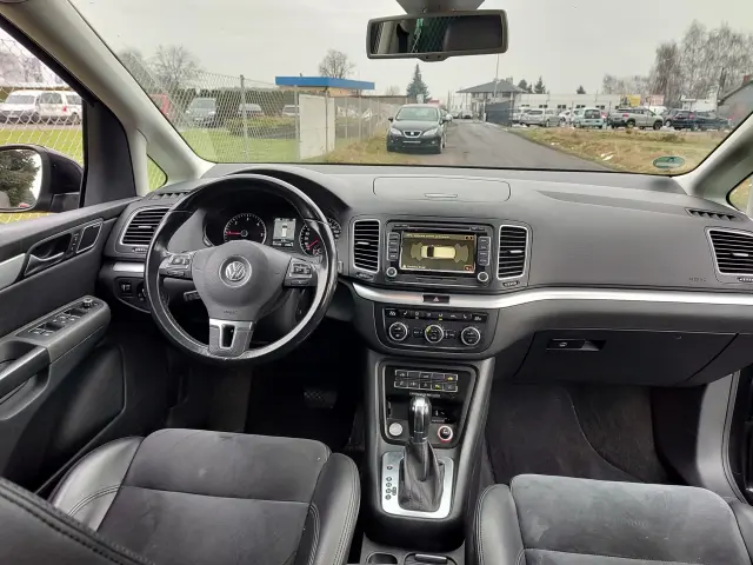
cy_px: 282
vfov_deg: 58.9
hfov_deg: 73.9
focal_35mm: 23
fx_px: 500
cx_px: 376
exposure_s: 1/124
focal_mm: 5.56
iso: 100
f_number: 1.8
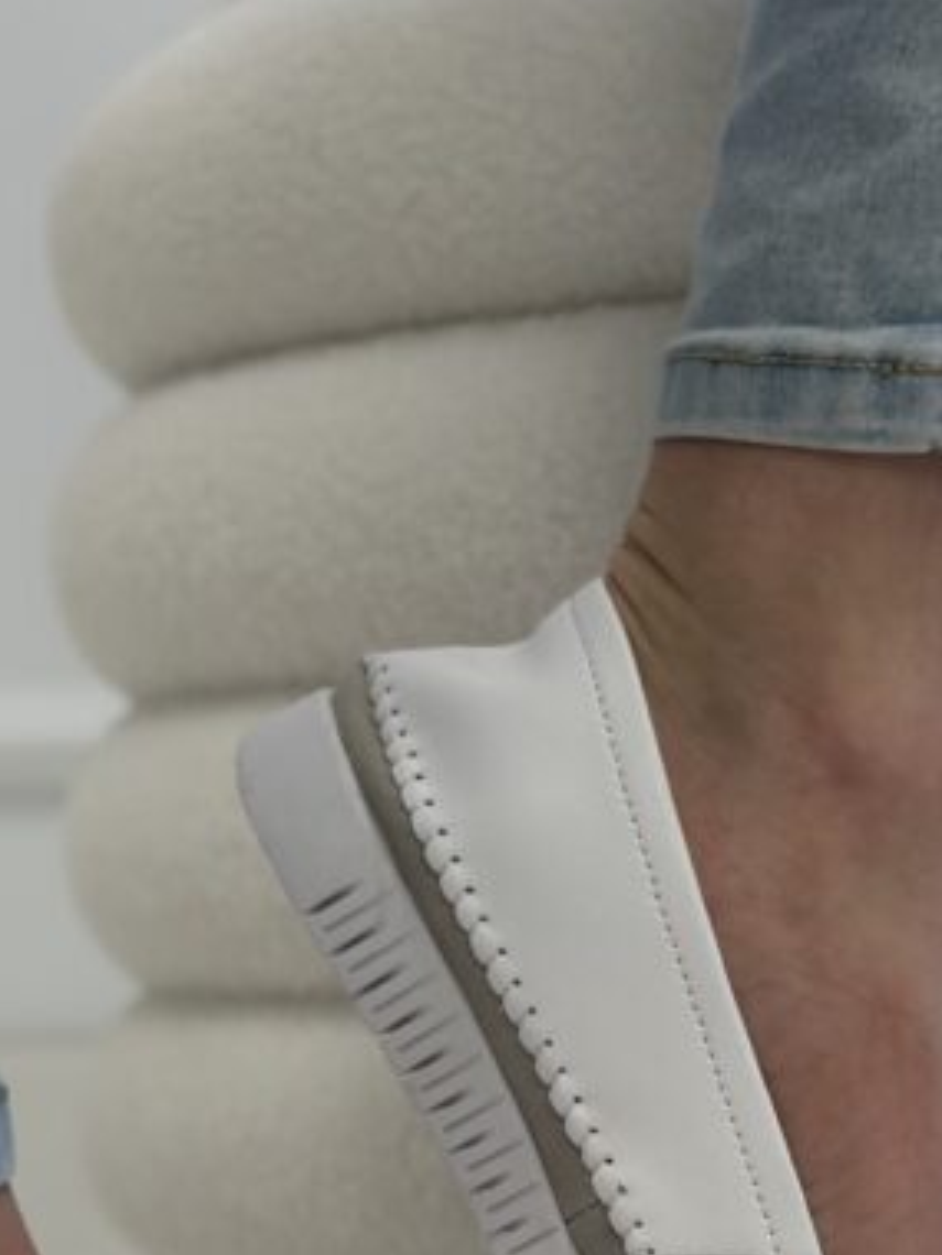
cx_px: 350
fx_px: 3665
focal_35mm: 101
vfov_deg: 19.0
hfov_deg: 14.6
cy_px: 1212
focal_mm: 6.86
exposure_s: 1/100
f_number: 1.78
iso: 80
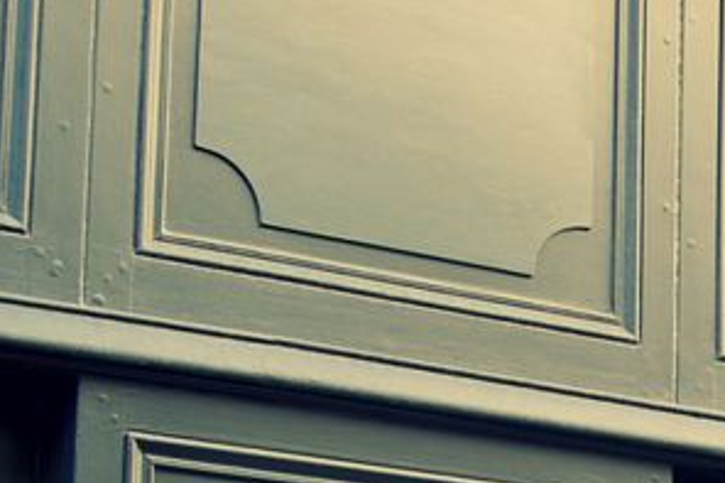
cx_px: 1056
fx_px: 2294
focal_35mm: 114
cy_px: 816
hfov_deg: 16.5
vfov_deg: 11.3
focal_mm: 22
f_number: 5.6
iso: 200
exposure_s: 1/20
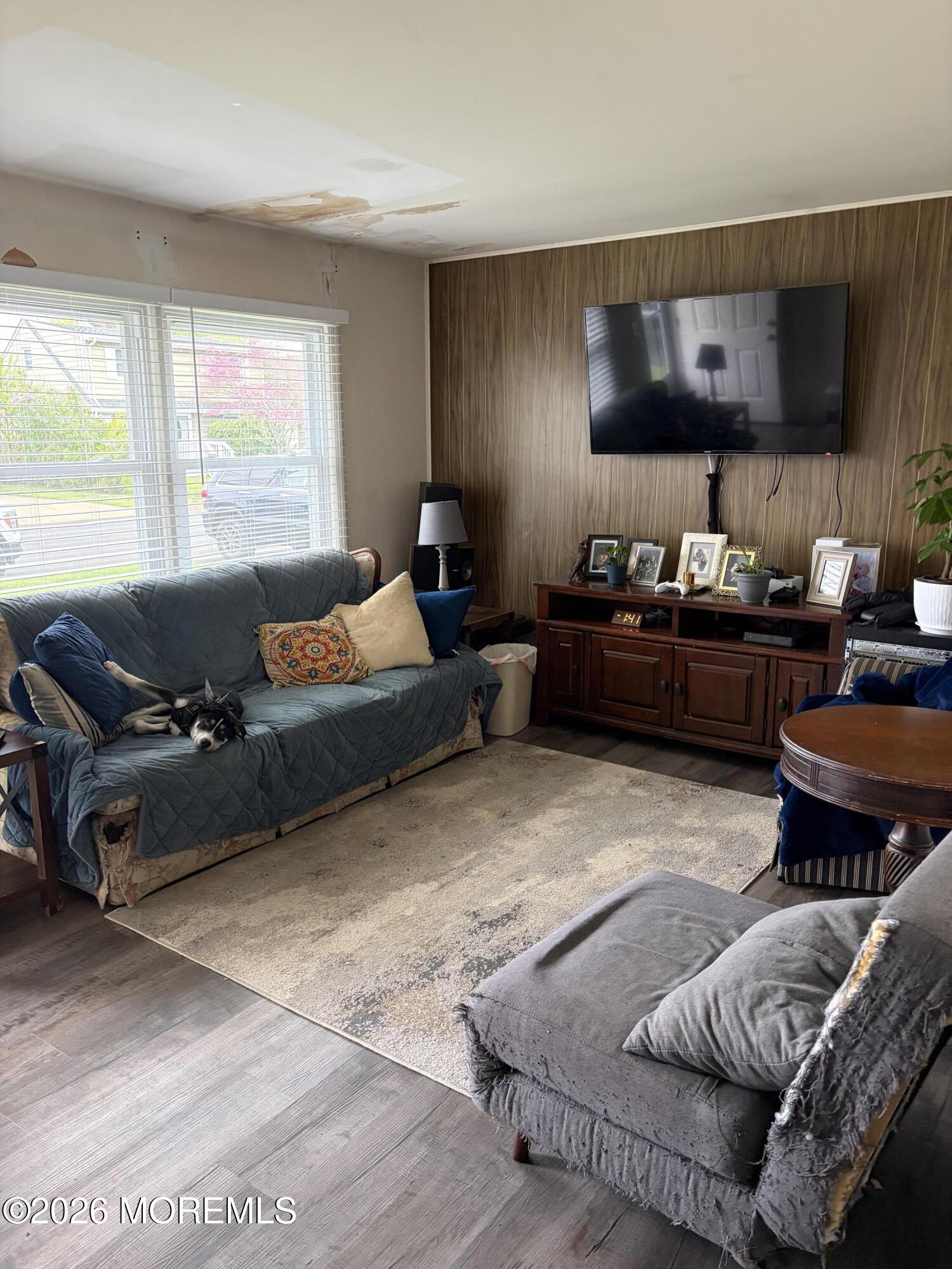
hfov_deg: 53.1
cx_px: 476
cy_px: 634
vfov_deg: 67.3
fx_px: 953
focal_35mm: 26
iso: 250
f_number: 1.6
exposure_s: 1/60
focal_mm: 5.96
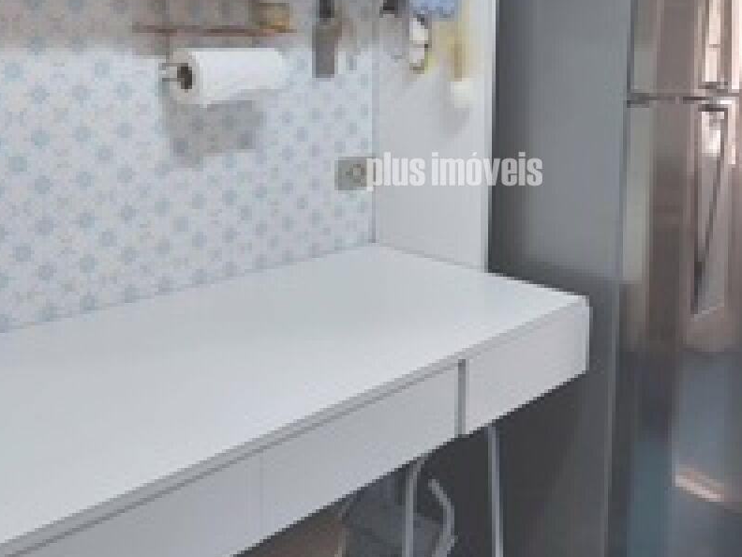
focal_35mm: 42
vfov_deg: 33.9
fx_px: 900
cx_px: 454
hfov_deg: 44.5
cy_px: 172
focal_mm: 4.74
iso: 126
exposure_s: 1/30
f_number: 1.79
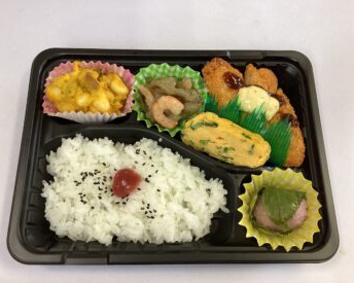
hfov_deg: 54.2
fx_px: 346
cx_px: 170
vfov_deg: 44.5
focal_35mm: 33
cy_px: 142
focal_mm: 3.3
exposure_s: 1/60
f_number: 2.4
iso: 160
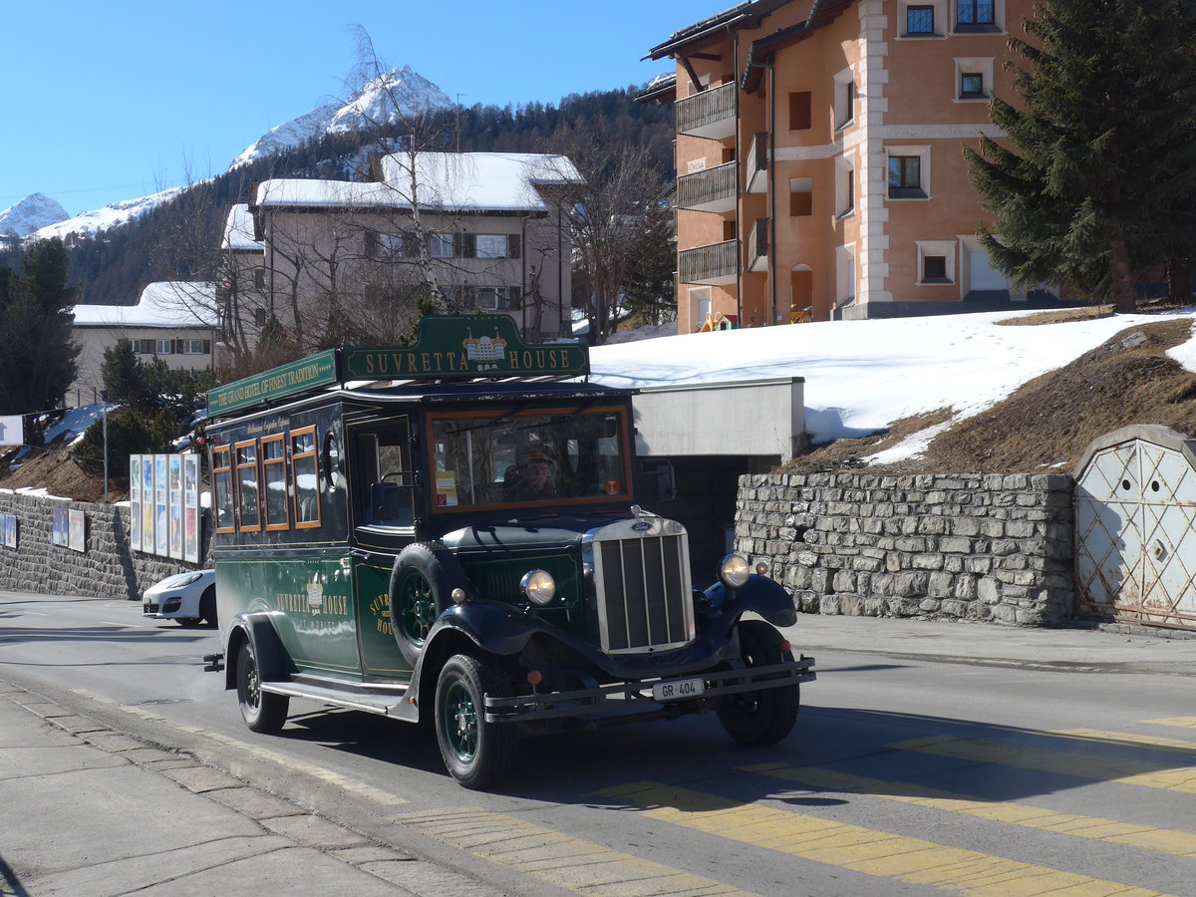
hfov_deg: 38.9
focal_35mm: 49
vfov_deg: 29.7
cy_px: 448
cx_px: 598
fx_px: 1693
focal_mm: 10.1
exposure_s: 1/1300
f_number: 3.2
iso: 80
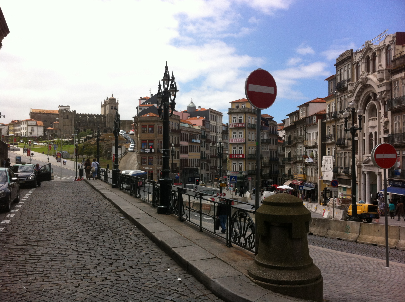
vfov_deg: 40.6
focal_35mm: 35
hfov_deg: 52.7
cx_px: 202
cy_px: 151
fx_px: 409
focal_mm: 3.85
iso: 80
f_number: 2.8
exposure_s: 1/1312
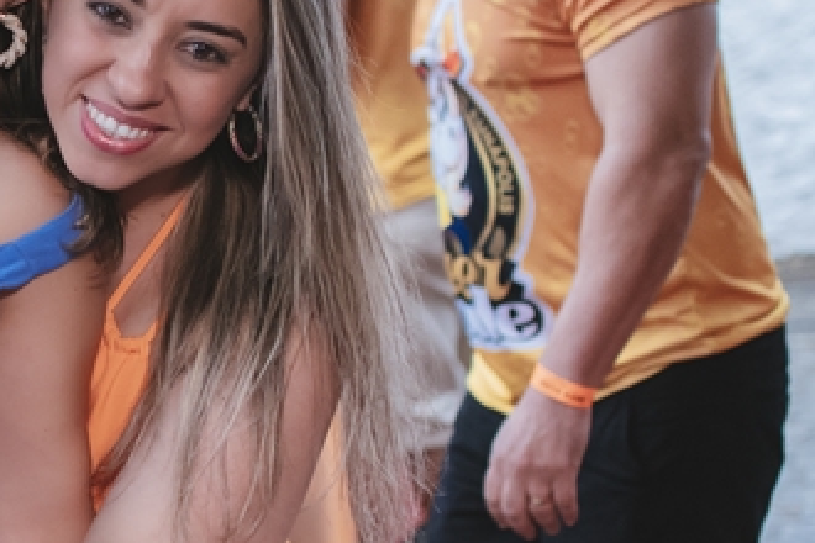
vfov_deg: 11.6
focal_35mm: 118
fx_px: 2674
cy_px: 253
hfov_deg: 16.9
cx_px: -2
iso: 2500
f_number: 2.8
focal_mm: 35
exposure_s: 1/2000
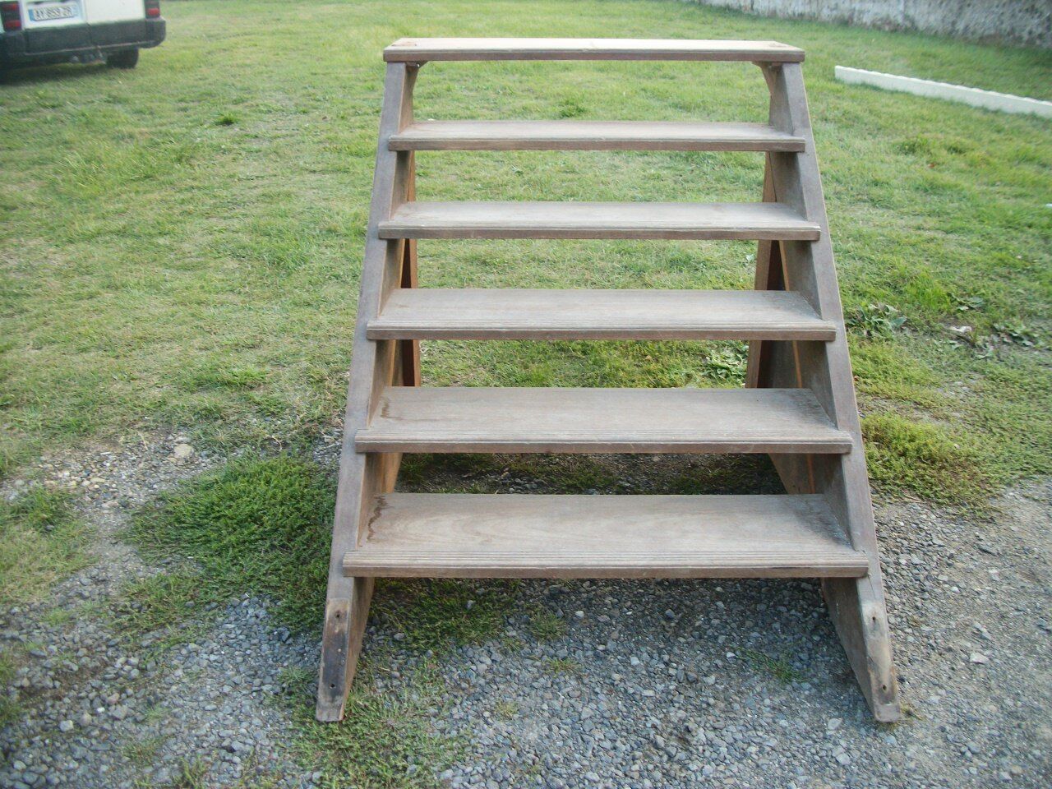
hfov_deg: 56.8
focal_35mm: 32
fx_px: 972
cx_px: 526
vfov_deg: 44.2
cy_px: 394
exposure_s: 1/80
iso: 80
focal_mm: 5.7
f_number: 2.9
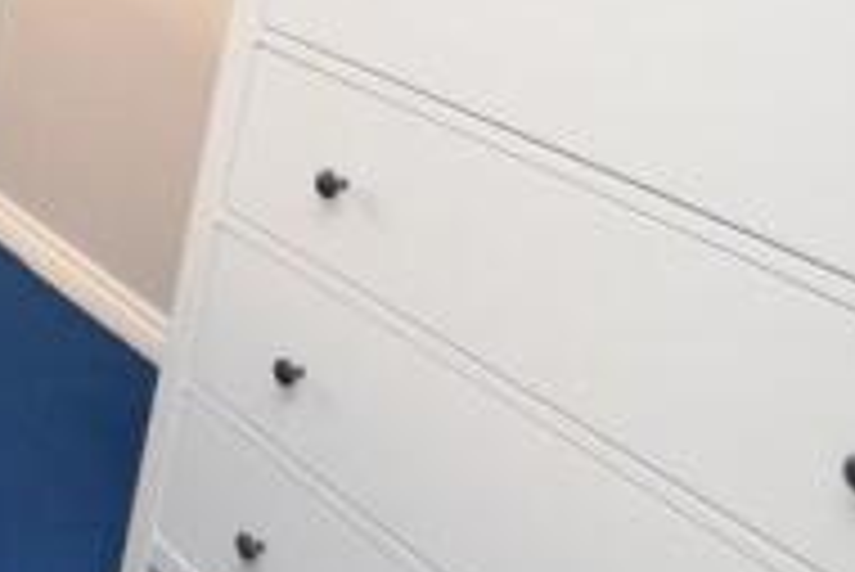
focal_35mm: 62
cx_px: -598
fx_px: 1474
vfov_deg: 21.6
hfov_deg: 22.5
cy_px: 101
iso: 800
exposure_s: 1/60
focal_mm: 12
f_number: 4
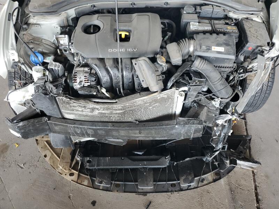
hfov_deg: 67.3
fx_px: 210
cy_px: 104
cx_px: 140
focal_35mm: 26
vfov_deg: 53.1
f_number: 1.5
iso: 89
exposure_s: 1/60.2
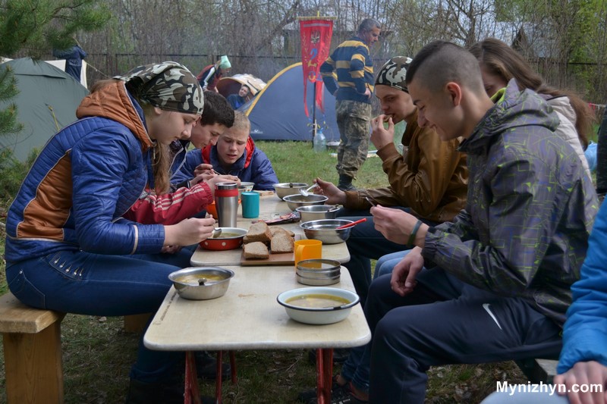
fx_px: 759
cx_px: 304
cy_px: 202
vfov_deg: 29.9
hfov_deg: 43.6
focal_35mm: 45
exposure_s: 1/800
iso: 200
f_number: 4.5
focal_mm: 30
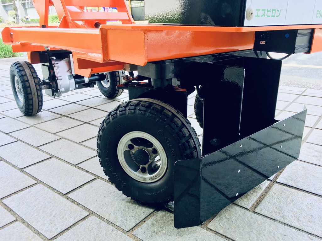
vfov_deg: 48.2
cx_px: 161
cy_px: 120
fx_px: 270
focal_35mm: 29
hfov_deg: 61.7
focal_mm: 4.15
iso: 25
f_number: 2.2
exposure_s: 1/336
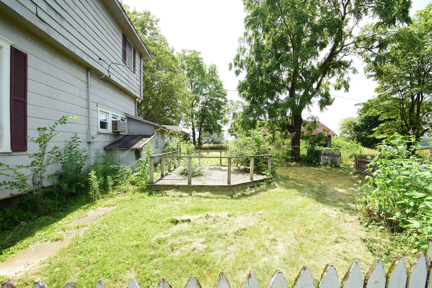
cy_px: 144
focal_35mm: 15
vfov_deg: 77.4
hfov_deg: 100.4
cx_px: 216
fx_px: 180
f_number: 9
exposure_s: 1/640
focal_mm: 10
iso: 1000
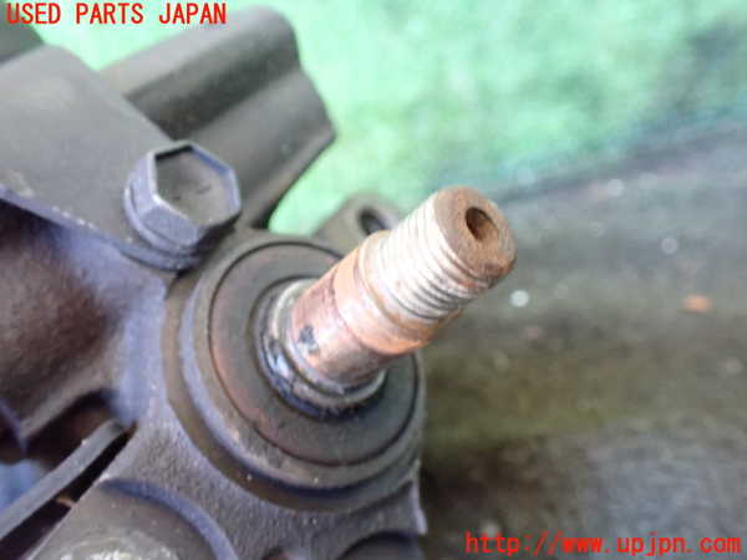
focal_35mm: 30
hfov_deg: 60.0
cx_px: 374
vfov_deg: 46.8
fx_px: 647
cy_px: 280
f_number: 2.3
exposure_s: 1/30
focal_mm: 5.4
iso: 1250
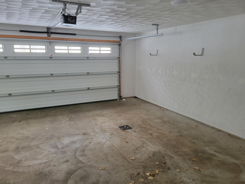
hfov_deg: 67.3
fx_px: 184
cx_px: 122
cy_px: 92
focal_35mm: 26
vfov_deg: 53.1
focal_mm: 5.4
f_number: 1.8
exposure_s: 1/40
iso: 250
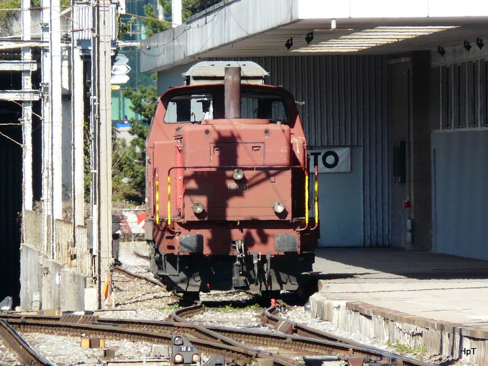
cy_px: 183
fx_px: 7109
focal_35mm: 504
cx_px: 244
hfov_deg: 3.9
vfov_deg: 3.0
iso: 100
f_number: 5.6
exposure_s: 1/250
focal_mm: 82.8
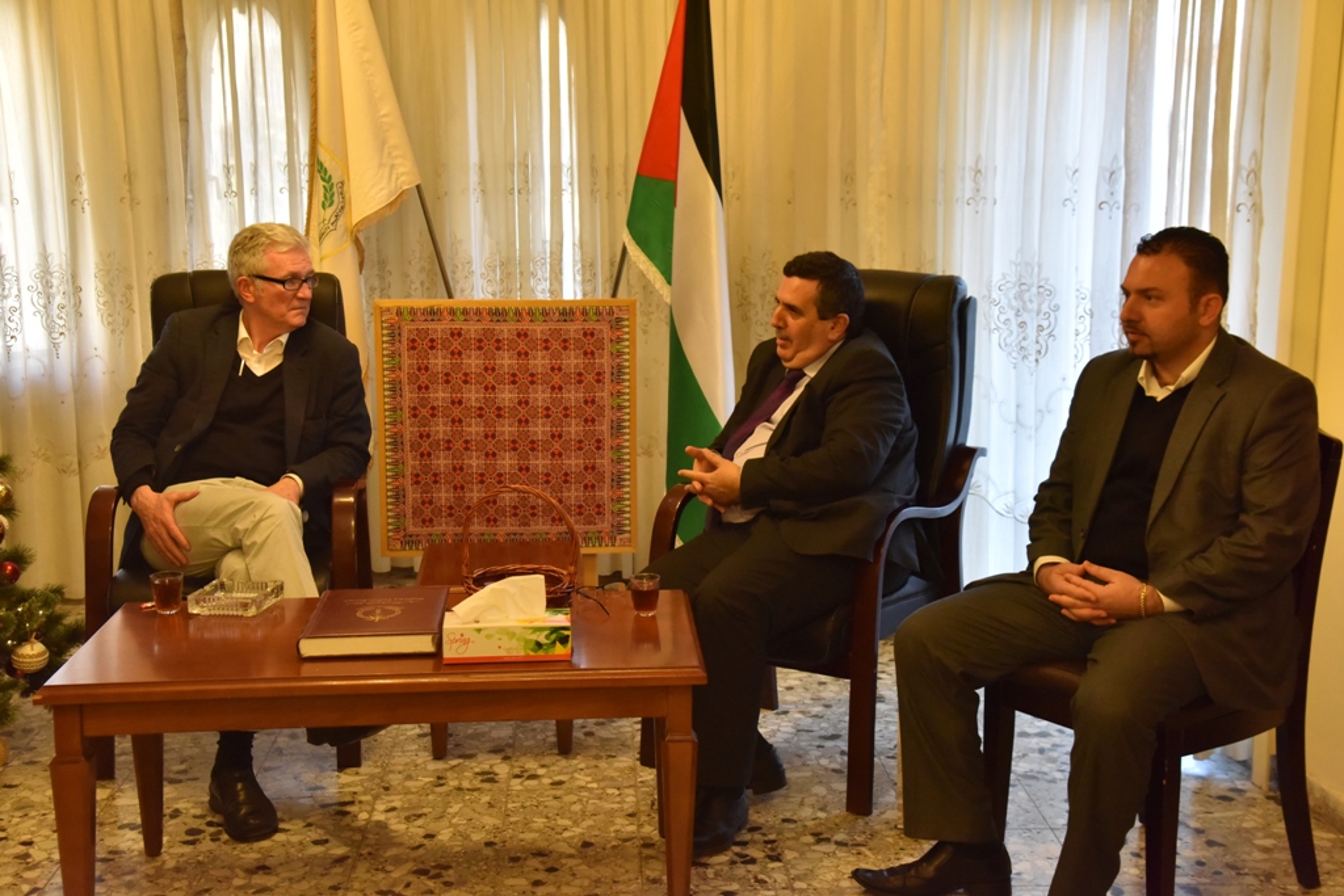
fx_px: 1867
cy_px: 448
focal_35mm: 50
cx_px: 672
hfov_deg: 39.6
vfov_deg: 27.0
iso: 2500
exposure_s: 1/200
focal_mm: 50
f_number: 5.6
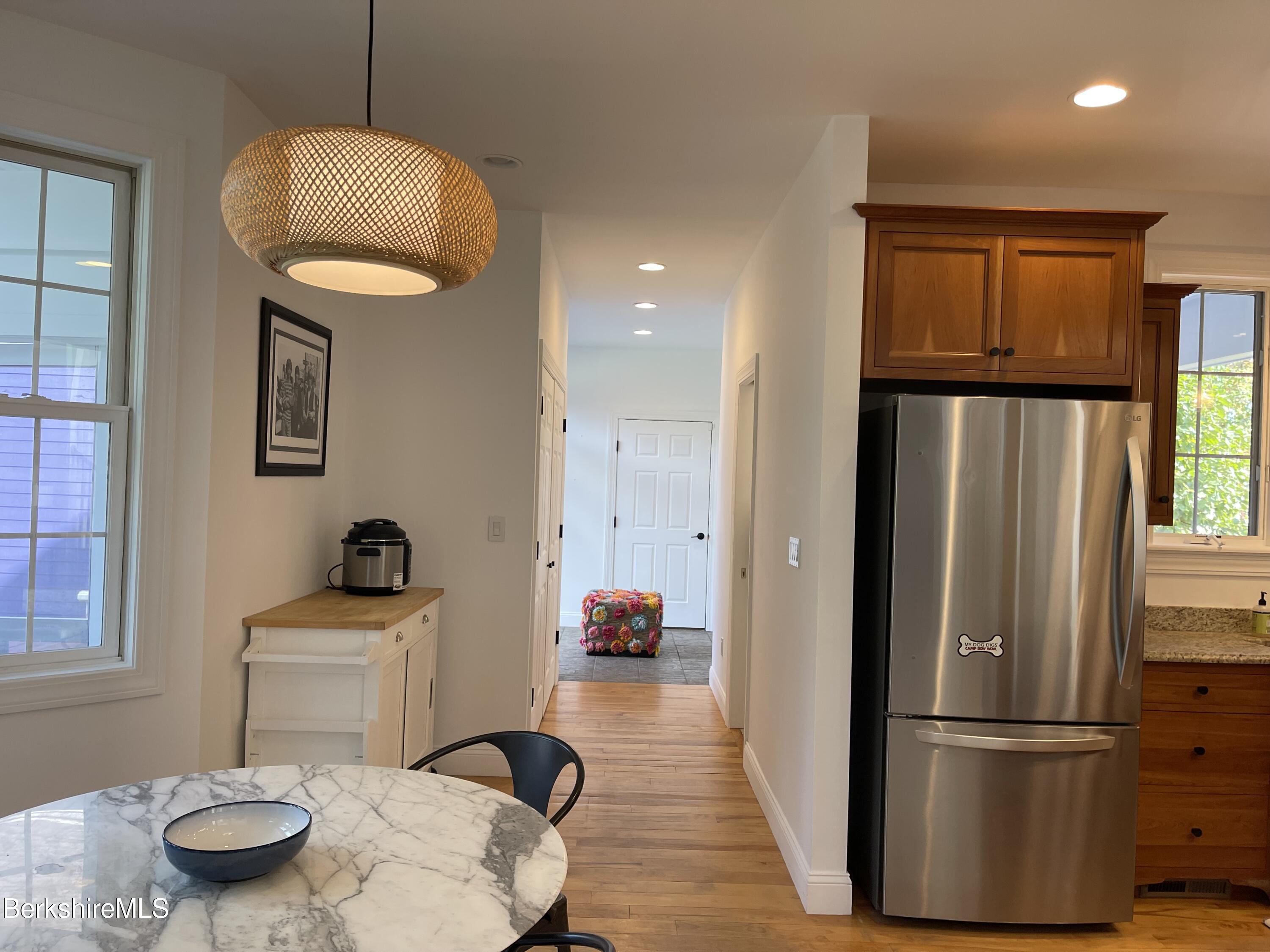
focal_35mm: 25
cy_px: 476
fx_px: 917
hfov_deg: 69.4
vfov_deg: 54.9
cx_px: 635
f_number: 1.6
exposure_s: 1/120
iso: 125
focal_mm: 5.1
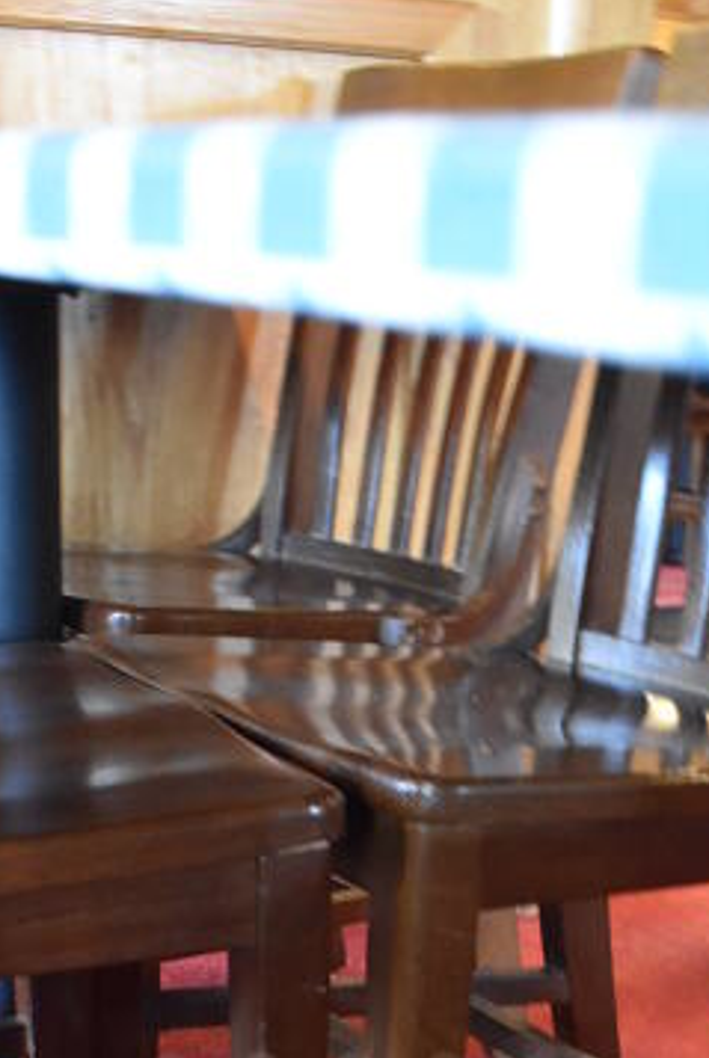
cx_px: 353
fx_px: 2032
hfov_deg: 19.8
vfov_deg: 26.7
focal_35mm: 69
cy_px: 1190
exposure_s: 1/30
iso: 2200
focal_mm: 18
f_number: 3.5
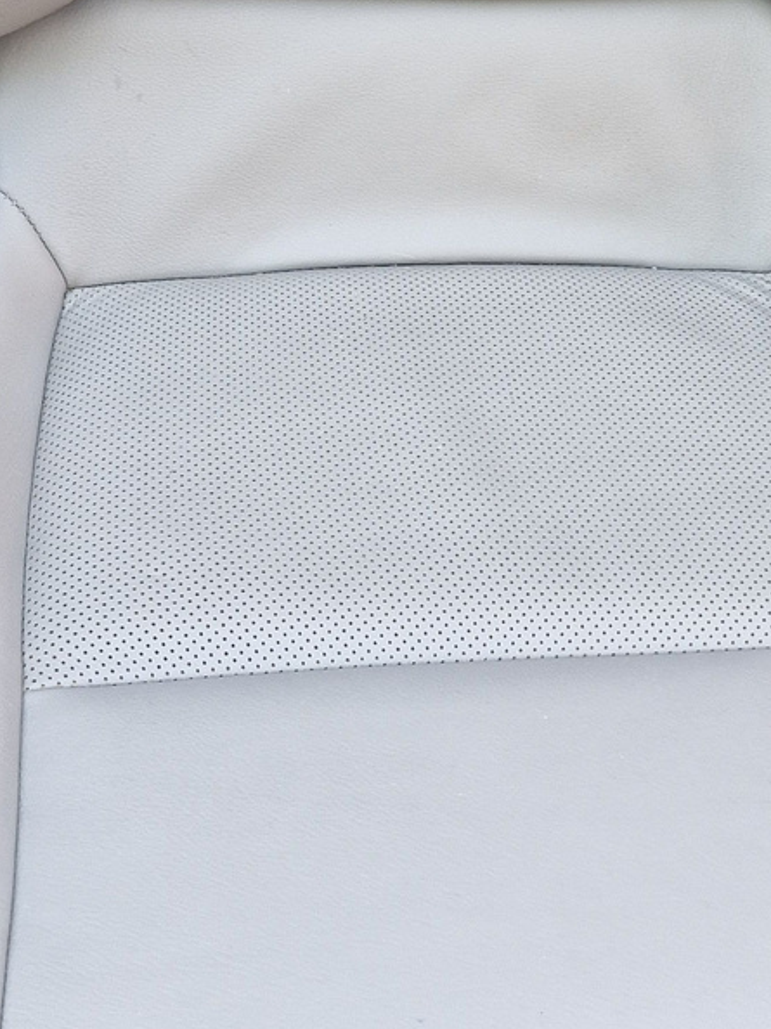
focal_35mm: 62
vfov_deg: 30.8
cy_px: 296
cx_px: 480
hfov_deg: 23.6
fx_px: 1843
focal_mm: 5.54
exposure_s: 1/264
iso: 50
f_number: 1.8
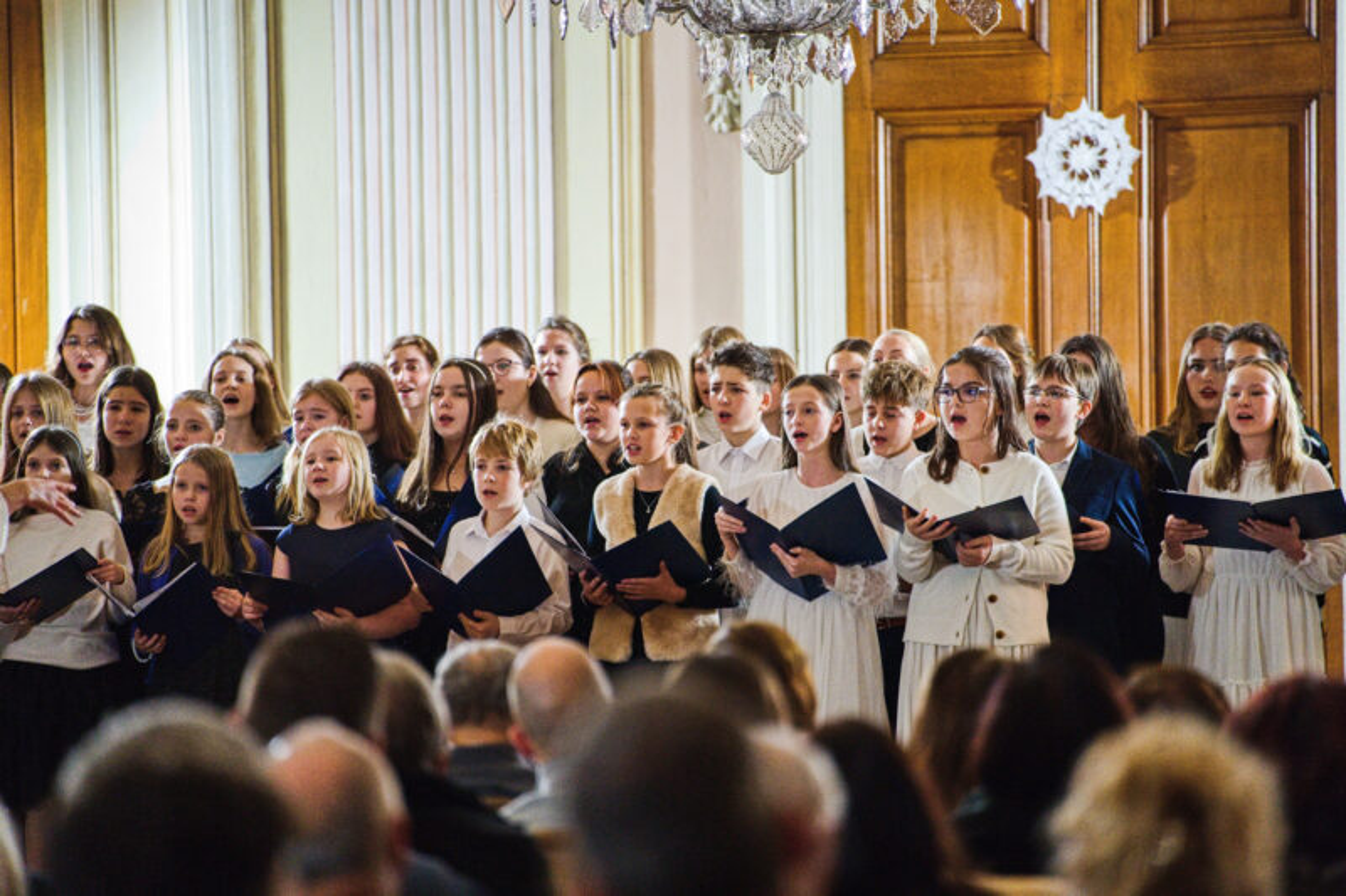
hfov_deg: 13.7
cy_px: 448
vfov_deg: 9.1
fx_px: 5607
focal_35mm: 150
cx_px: 673
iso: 10000
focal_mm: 150
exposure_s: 1/500
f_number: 2.8
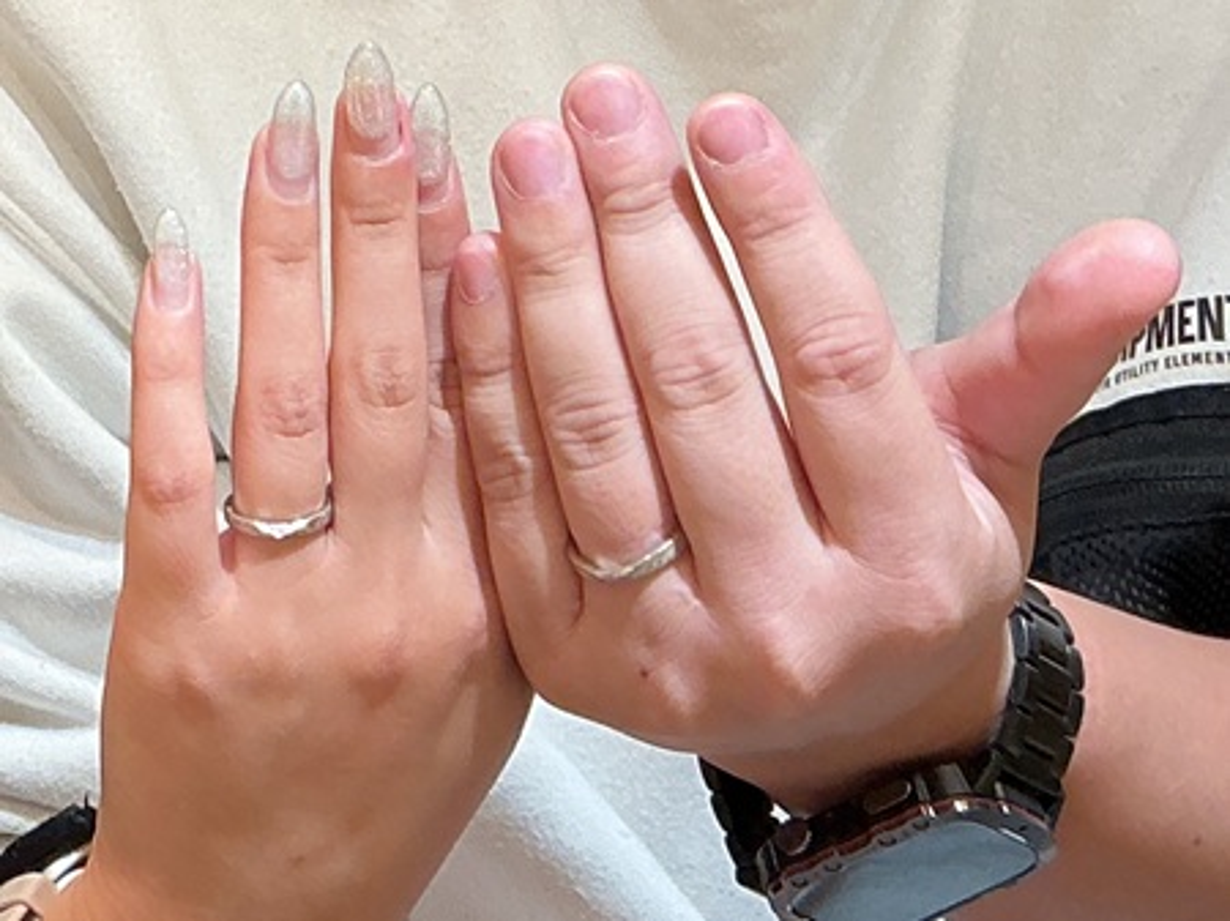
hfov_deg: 61.7
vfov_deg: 48.2
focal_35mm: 29
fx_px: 1030
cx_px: 615
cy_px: 460
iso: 50
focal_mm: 3
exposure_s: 1/60
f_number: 1.8
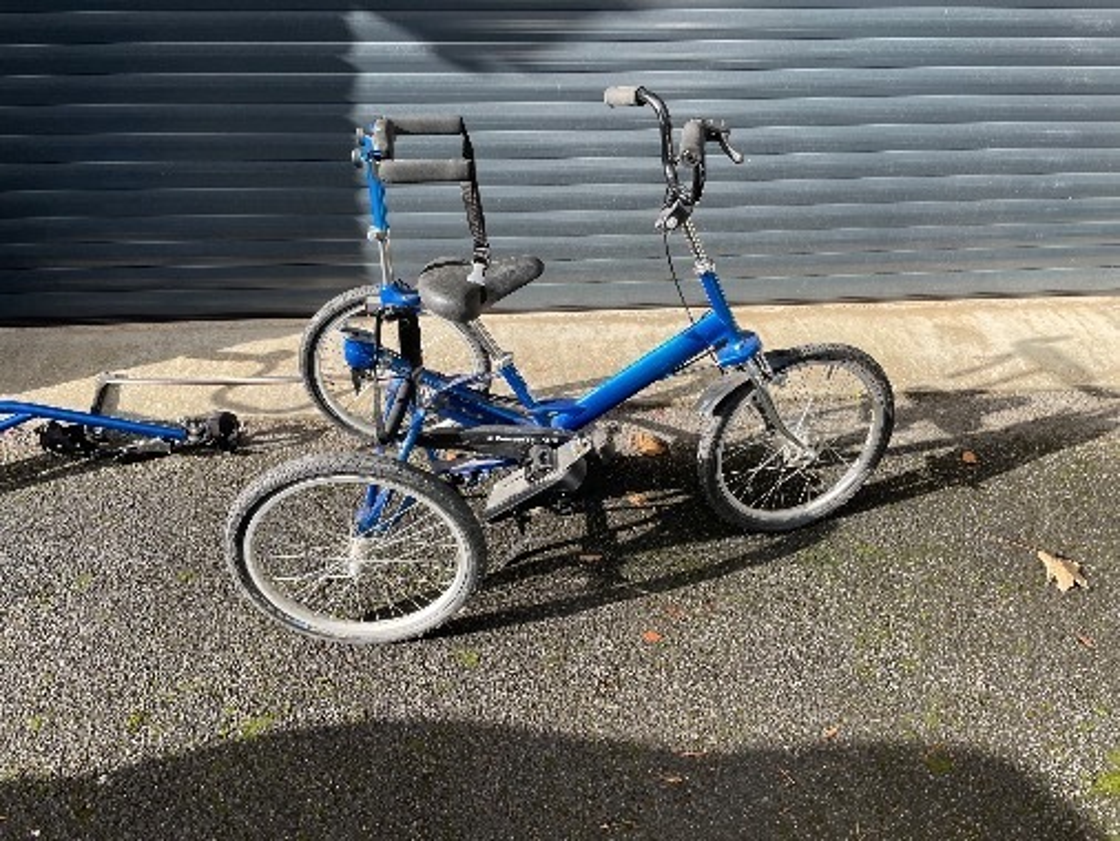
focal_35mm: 26
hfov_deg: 67.3
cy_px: 420
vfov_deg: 53.1
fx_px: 842
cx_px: 560
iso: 32
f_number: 1.6
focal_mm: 4.2
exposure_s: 1/774
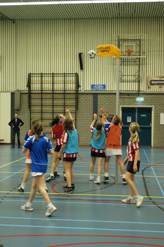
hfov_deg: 22.6
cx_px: 82
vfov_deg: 33.4
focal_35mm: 60
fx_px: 410
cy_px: 124
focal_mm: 40
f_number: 2.8
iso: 1600
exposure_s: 1/125
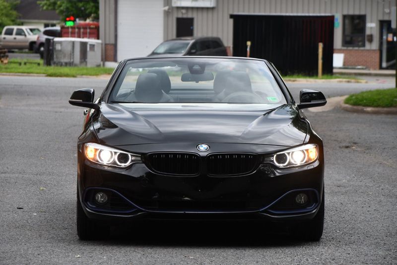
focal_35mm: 180
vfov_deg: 7.6
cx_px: 198
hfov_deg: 11.4
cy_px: 132
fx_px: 1984
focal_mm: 120
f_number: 5.6
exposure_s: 1/250
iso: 200
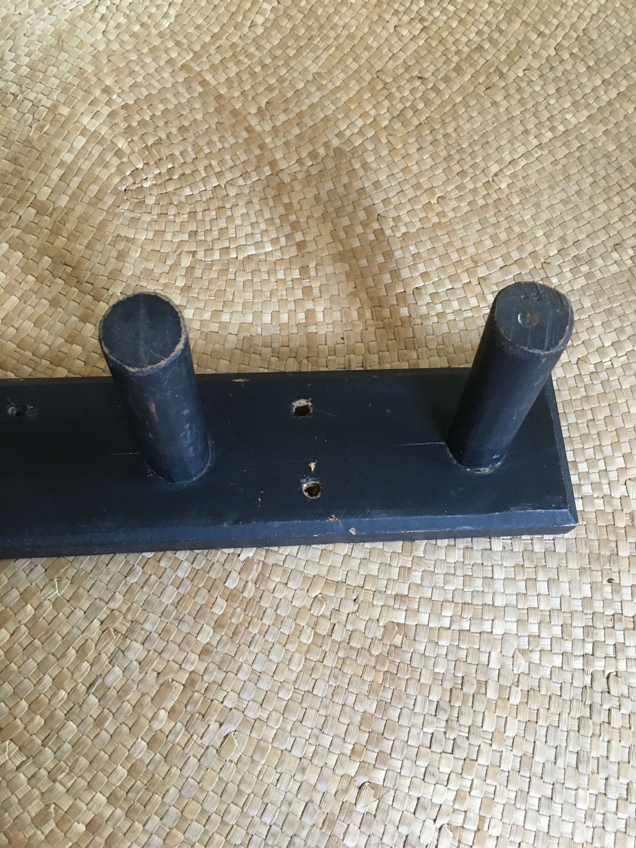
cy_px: 424
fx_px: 710
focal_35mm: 29
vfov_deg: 61.7
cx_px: 318
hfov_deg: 48.2
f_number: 2.2
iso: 200
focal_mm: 4.15
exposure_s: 1/25
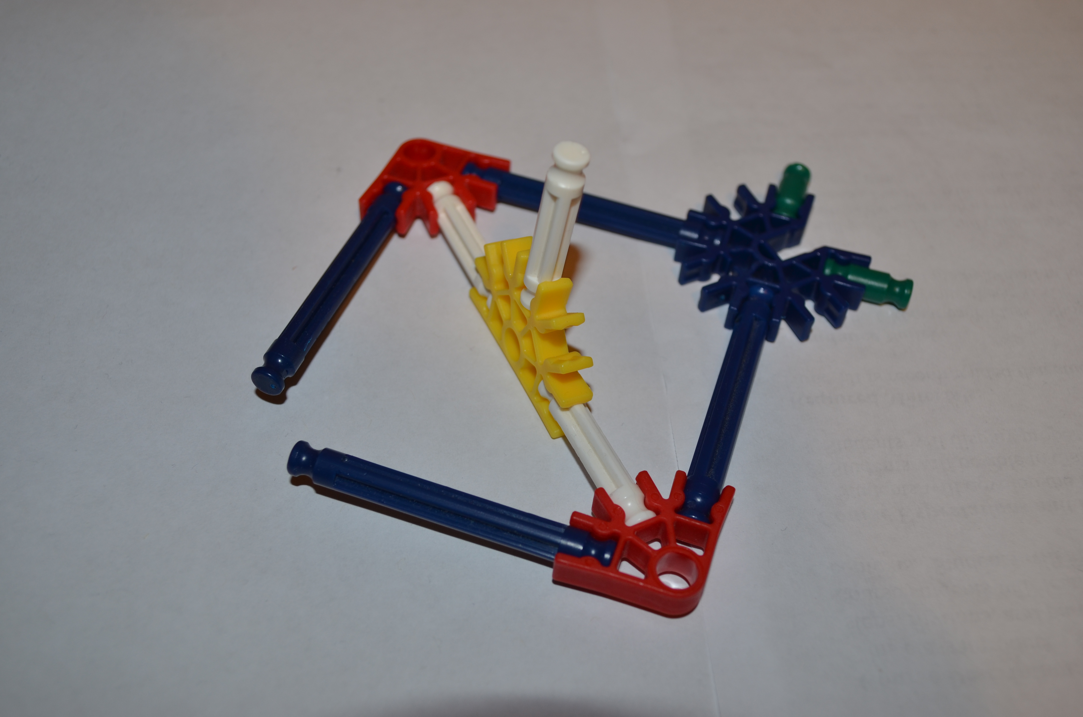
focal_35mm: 39
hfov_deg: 49.6
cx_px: 542
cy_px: 358
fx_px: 1171
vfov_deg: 34.1
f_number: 5.6
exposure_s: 1/30
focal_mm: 26
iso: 200
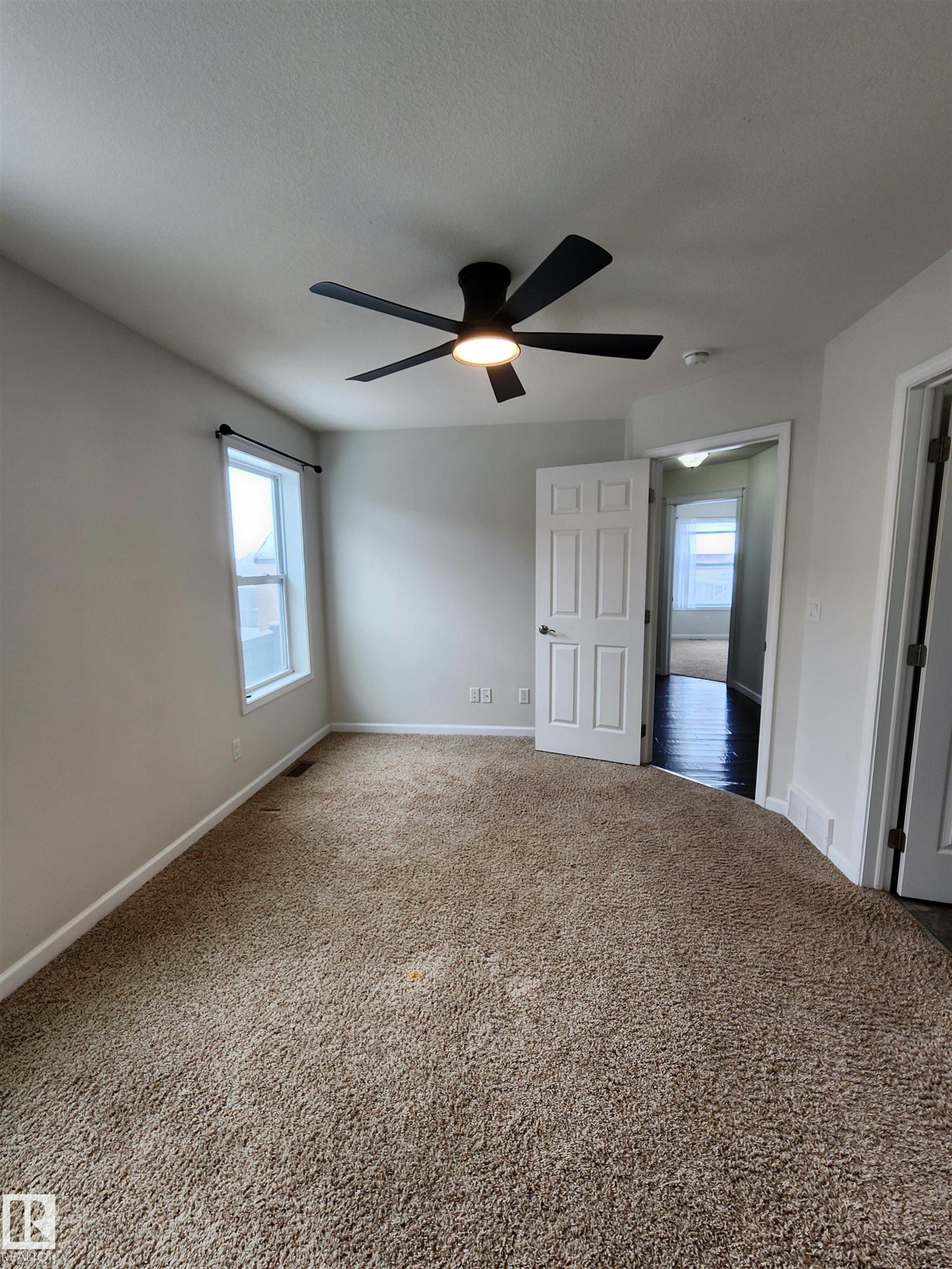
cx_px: 476
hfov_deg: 89.9
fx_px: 477
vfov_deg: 106.2
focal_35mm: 13
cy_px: 634
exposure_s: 1/60
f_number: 2.2
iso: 50
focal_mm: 2.2
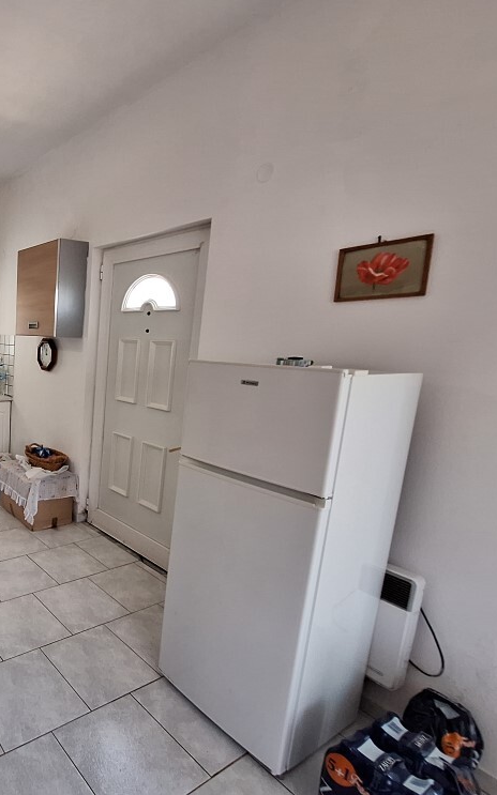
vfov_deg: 88.0
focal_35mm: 19
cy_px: 402
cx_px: 12
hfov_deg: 51.3
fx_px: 412
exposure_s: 1/50
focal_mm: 1.74
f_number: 2.2
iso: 160
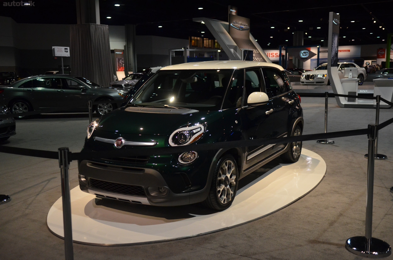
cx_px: 196
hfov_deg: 53.2
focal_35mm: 36
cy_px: 130
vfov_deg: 36.7
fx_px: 392
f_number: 2.8
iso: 1600
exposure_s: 1/320
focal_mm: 24
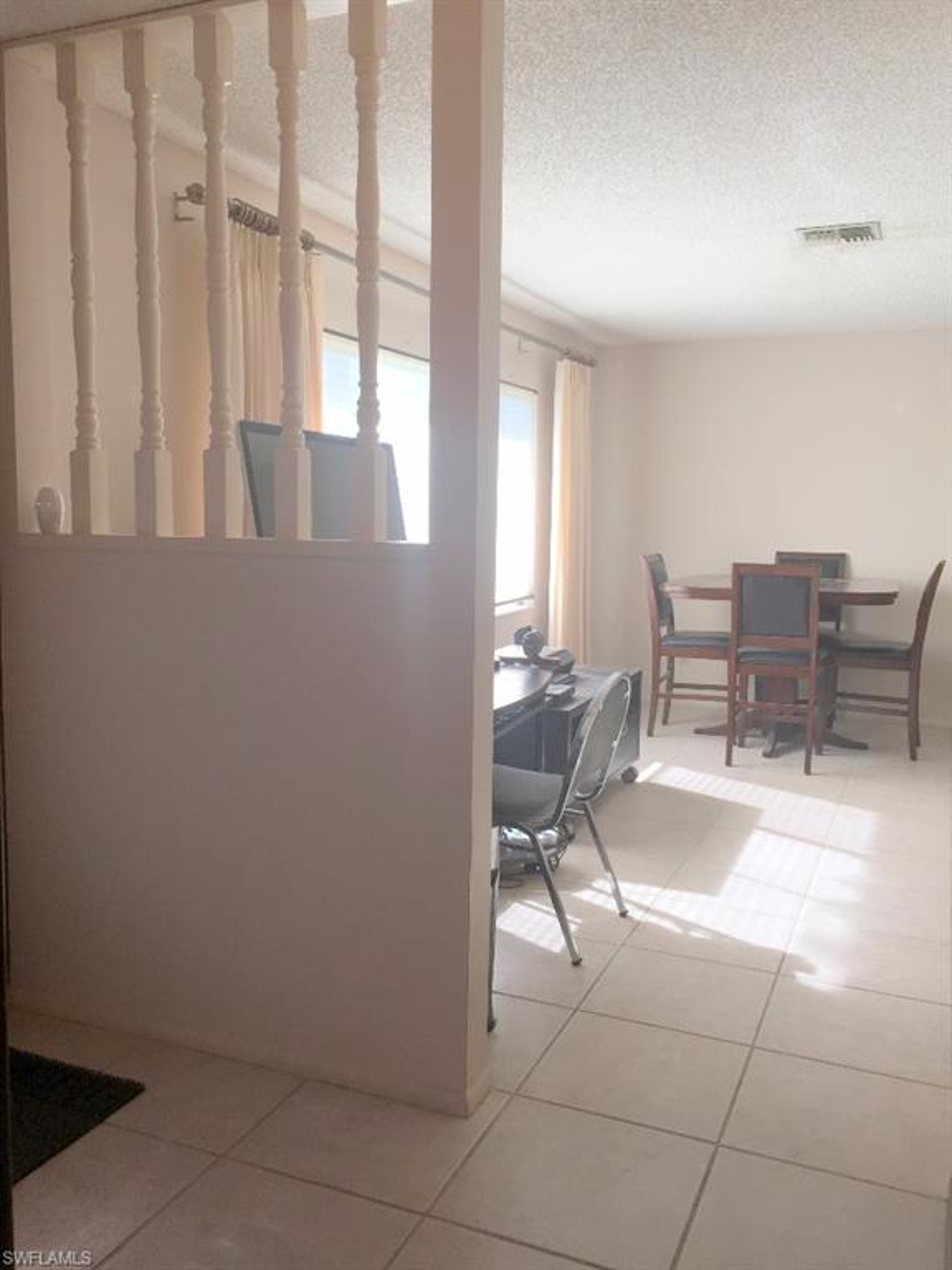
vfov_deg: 61.7
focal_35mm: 29
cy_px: 635
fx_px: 1063
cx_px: 476
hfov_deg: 48.2
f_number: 2.2
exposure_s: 1/120
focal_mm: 4.15
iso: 32
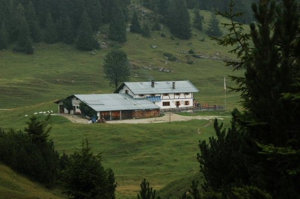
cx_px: 150
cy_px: 100
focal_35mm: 150
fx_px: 1248
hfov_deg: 13.7
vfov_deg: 9.1
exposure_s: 1/125
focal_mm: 100
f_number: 7.1
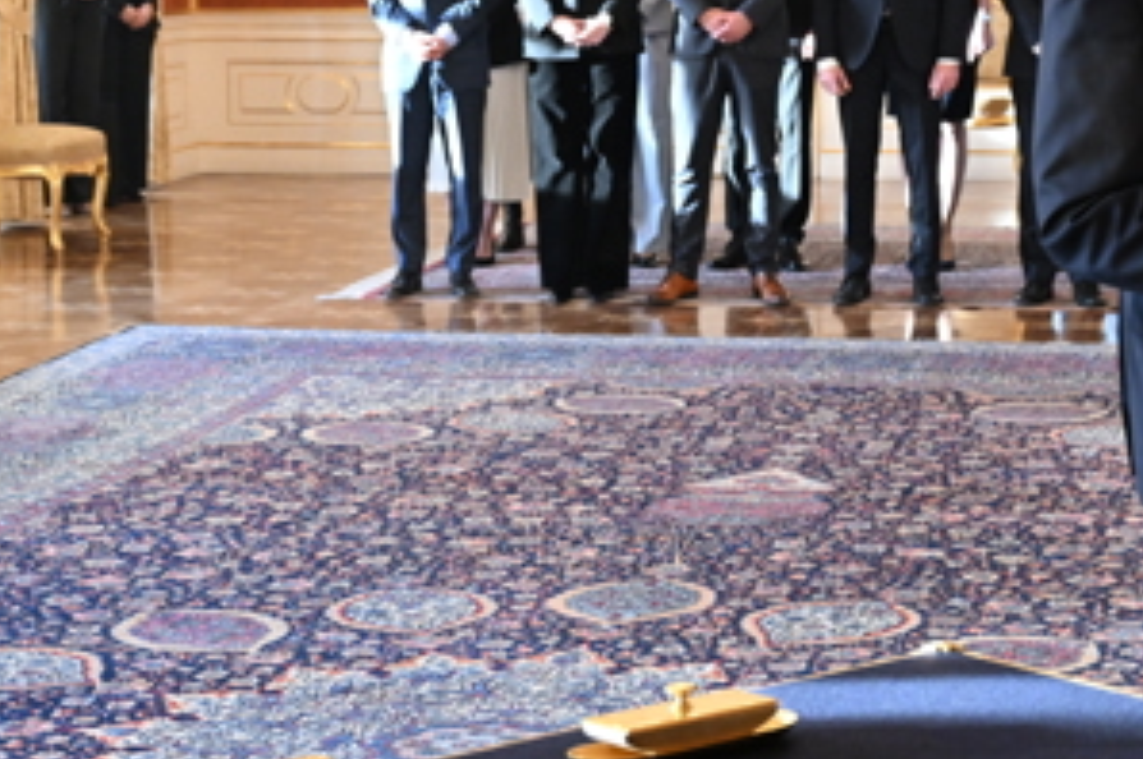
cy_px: 169
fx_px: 3235
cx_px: 763
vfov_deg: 13.3
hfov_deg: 20.0
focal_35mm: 102
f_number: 5.6
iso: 3200
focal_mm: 44
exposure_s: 1/250
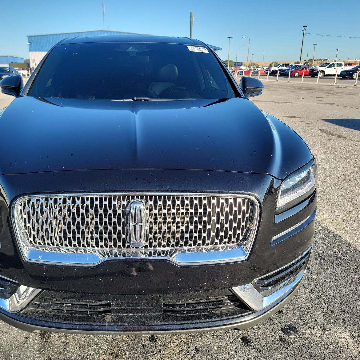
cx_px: 135
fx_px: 341
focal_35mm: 29
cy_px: 183
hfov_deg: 55.0
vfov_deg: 55.6
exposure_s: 1/386
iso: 50
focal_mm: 6.7
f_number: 1.8
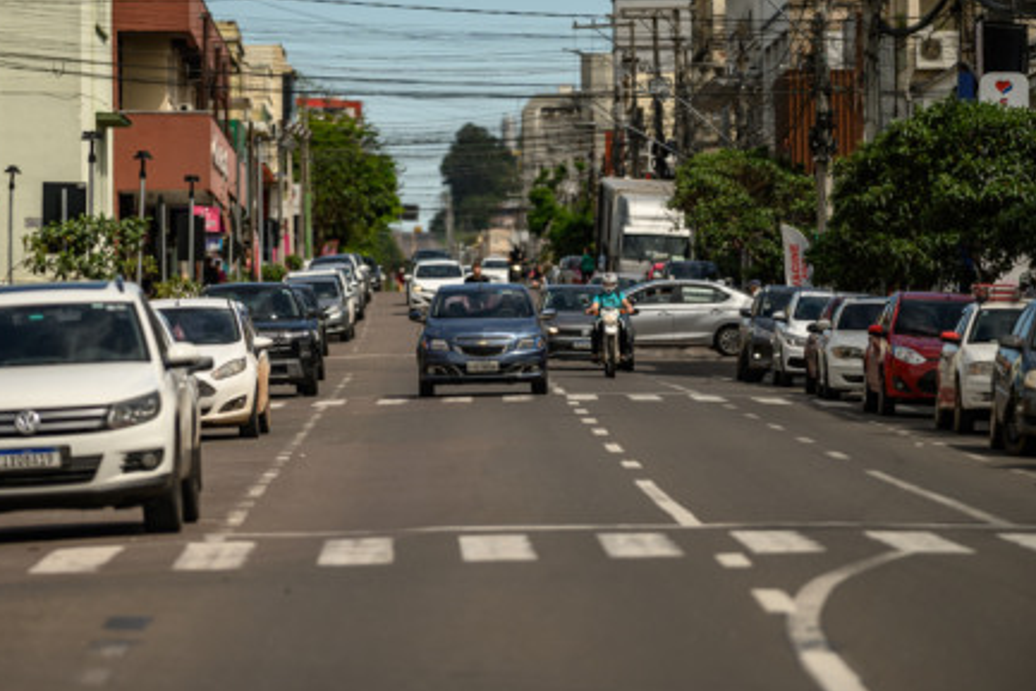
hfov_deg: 8.1
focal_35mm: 253
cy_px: 293
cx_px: 450
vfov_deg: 5.4
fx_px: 7283
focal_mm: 200
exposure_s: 1/8000
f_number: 3.2
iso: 400
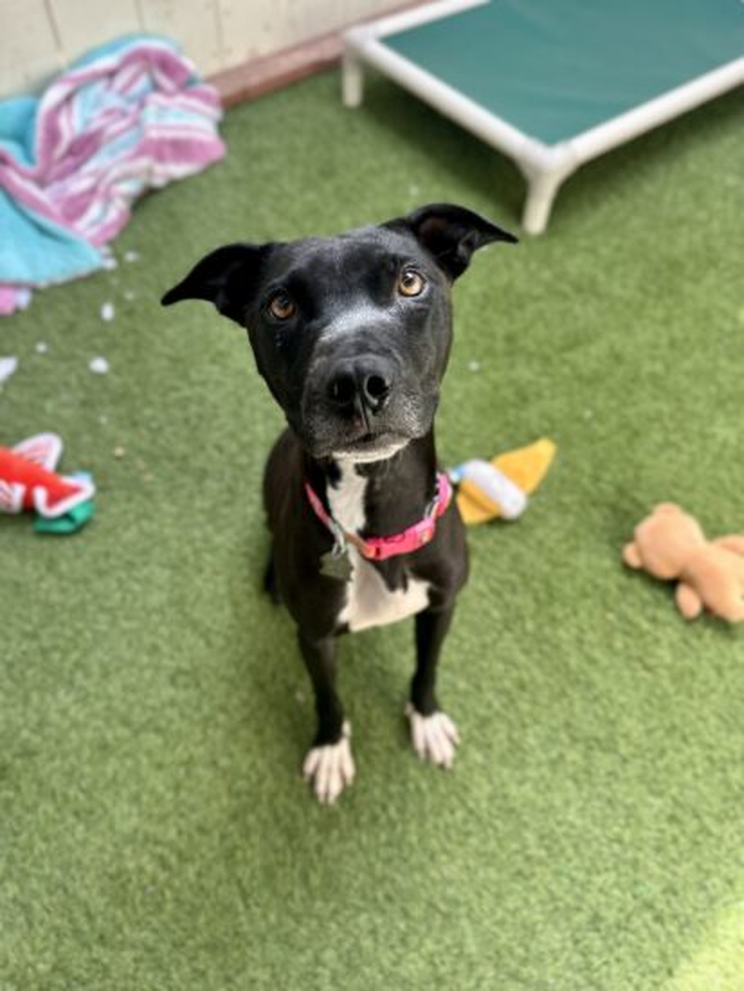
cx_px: 372
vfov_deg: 71.6
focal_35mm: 24
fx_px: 687
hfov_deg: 56.9
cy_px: 496
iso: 64
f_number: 1.78
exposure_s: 1/155
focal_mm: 6.86
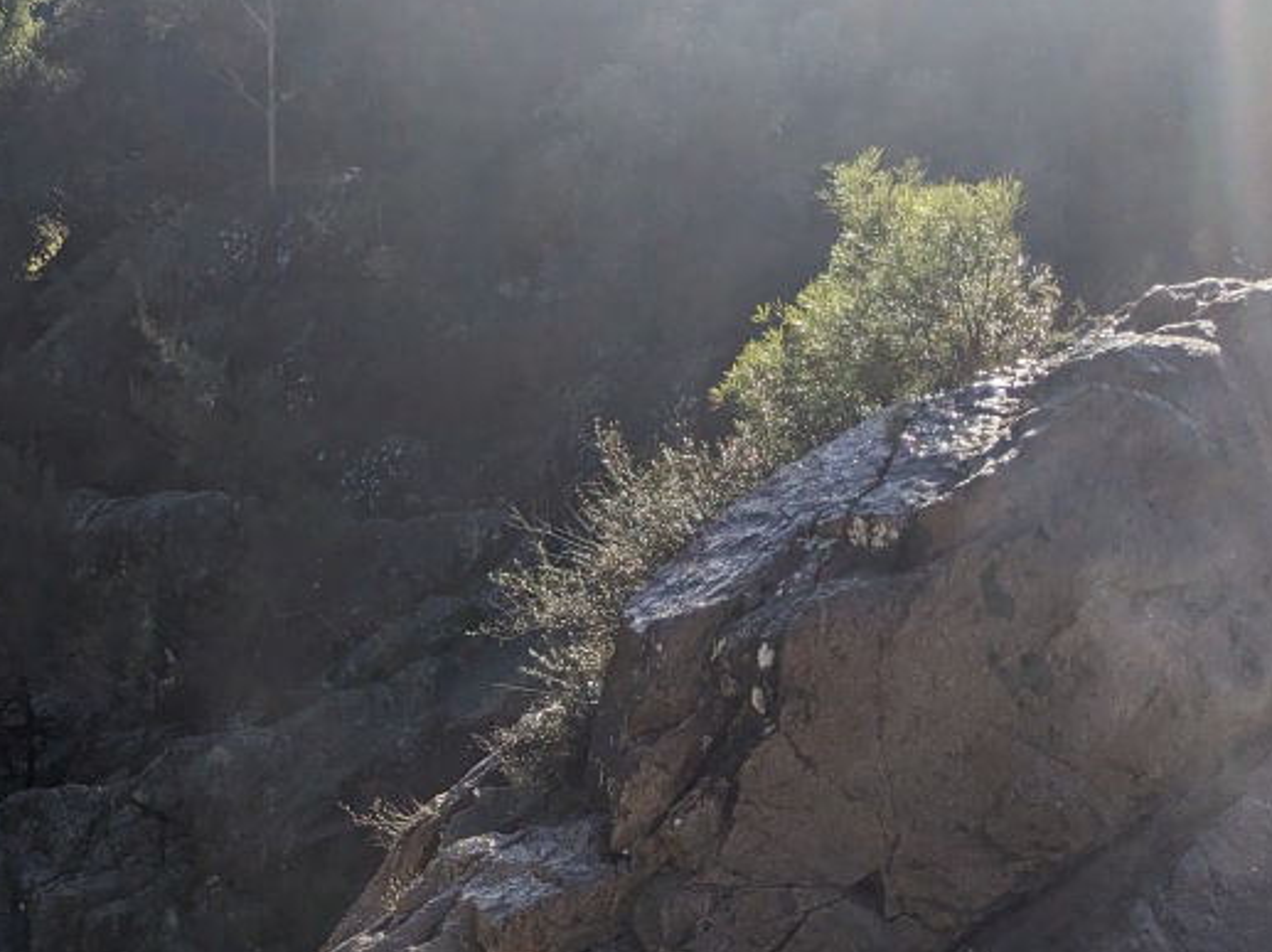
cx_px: 117
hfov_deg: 33.6
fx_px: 1983
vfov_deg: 25.7
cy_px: 941
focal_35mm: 54
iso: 56
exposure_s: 1/4673
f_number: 1.73
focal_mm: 4.38
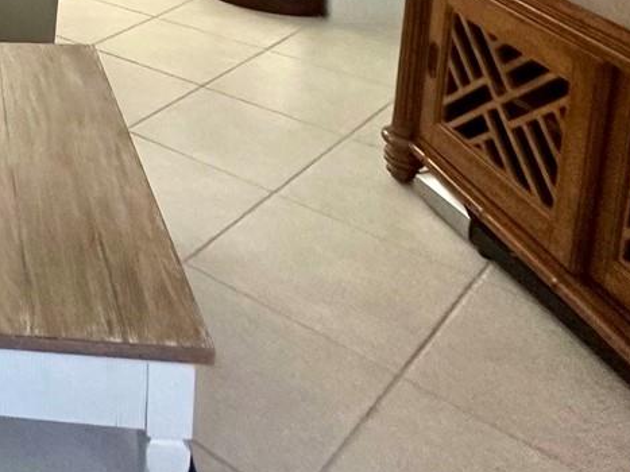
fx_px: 873
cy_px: -138
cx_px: -196
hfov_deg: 30.8
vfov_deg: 26.0
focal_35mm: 48
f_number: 2.2
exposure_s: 1/60
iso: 250
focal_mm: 2.22
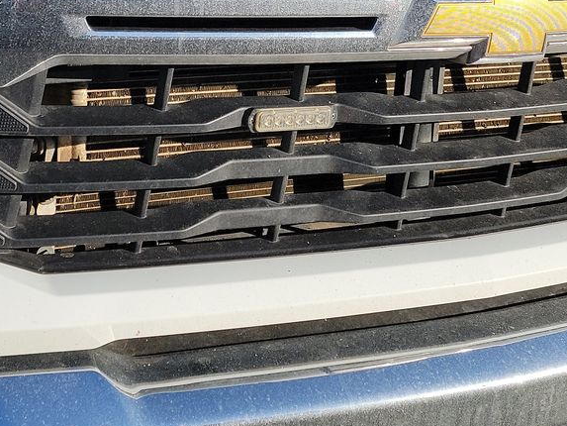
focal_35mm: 67
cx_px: 123
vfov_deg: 20.7
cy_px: -59
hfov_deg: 28.4
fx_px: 1098
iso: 50
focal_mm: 6.7
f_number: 1.8
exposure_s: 1/994
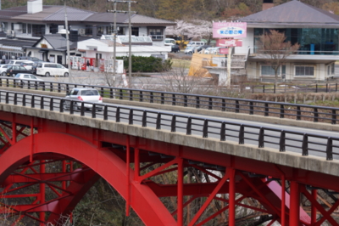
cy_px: 141
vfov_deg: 9.8
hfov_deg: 14.7
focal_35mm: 140
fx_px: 1317
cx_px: 201
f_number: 6.3
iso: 100
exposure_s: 1/125
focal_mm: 47
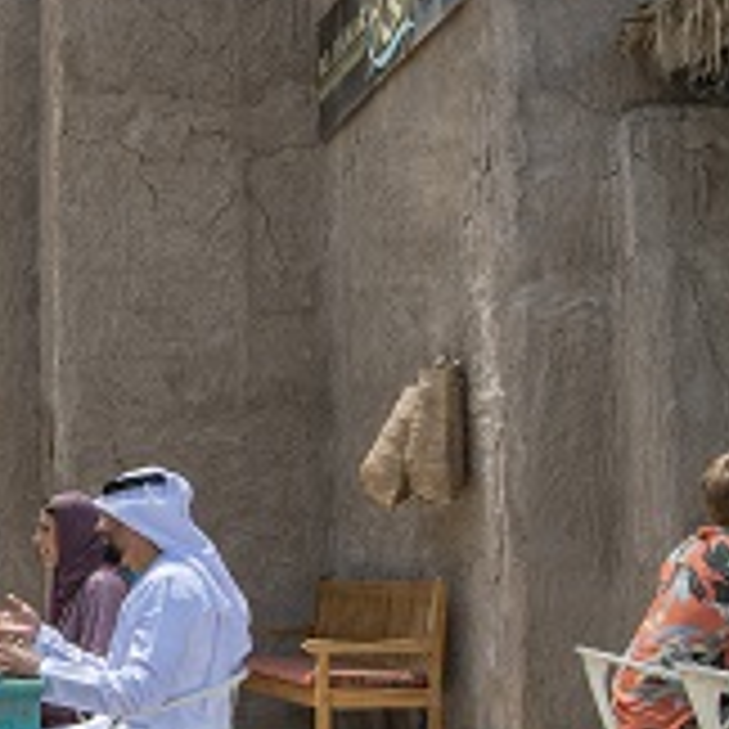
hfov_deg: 21.8
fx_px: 1787
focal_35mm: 75
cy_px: 603
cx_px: -86
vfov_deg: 22.7
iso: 125
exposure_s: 1/400
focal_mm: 14
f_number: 10
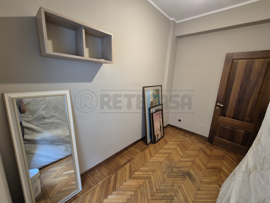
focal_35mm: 13
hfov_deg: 106.2
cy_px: 102
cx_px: 135
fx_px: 101
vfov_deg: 89.9
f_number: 2.2
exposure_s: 1/50
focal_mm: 2.2
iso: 500
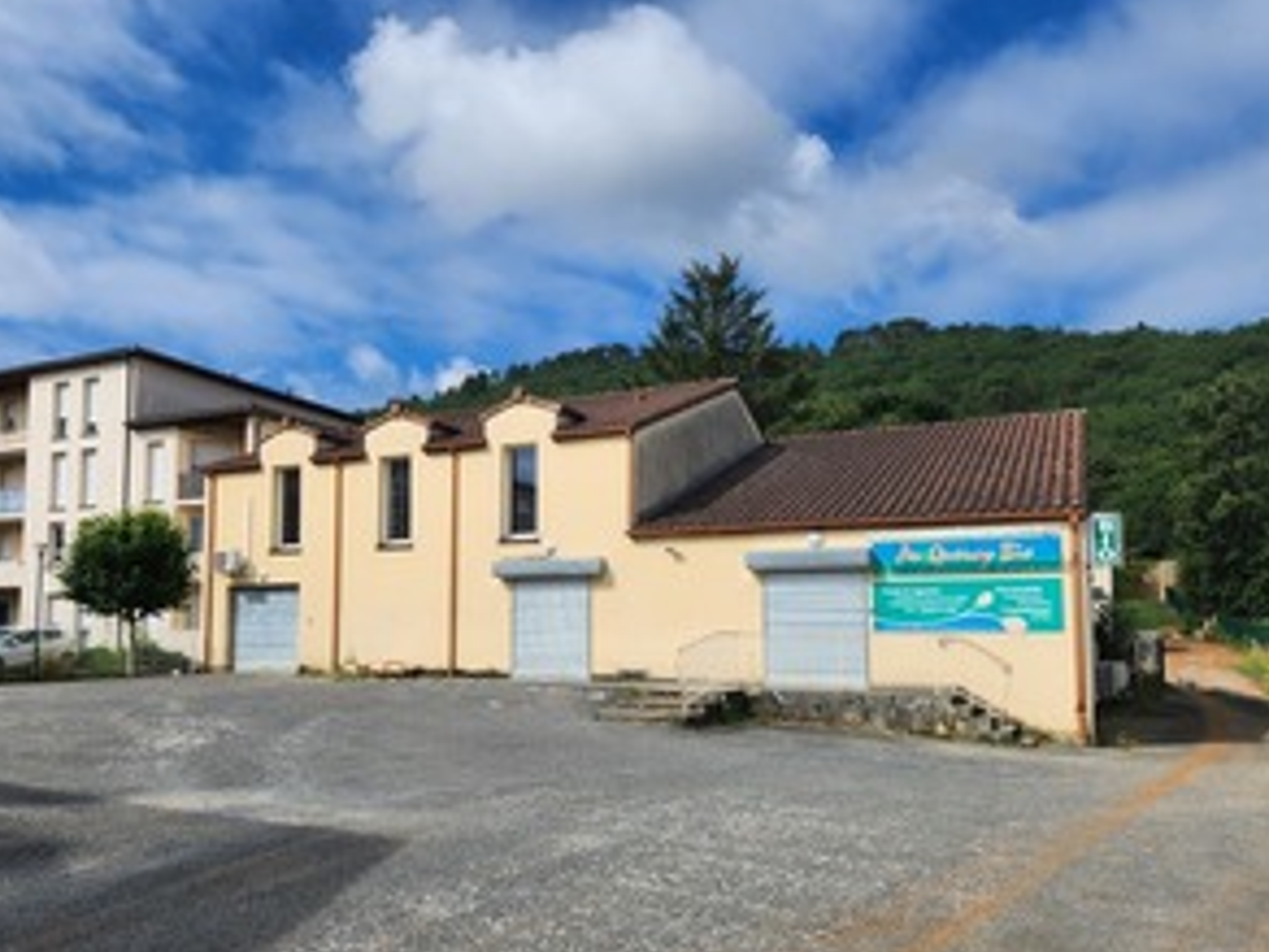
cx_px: 537
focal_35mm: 28
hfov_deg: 63.1
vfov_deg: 49.6
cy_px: 539
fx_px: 1026
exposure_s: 1/2378
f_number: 1.8
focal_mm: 5.4
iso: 20
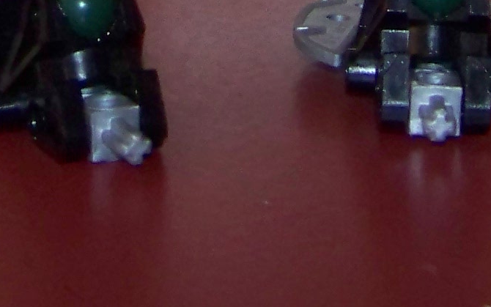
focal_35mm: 186
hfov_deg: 11.3
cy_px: -574
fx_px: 2489
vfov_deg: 6.5
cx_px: 284
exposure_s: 1/30
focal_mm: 5.85
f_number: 2.8
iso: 200
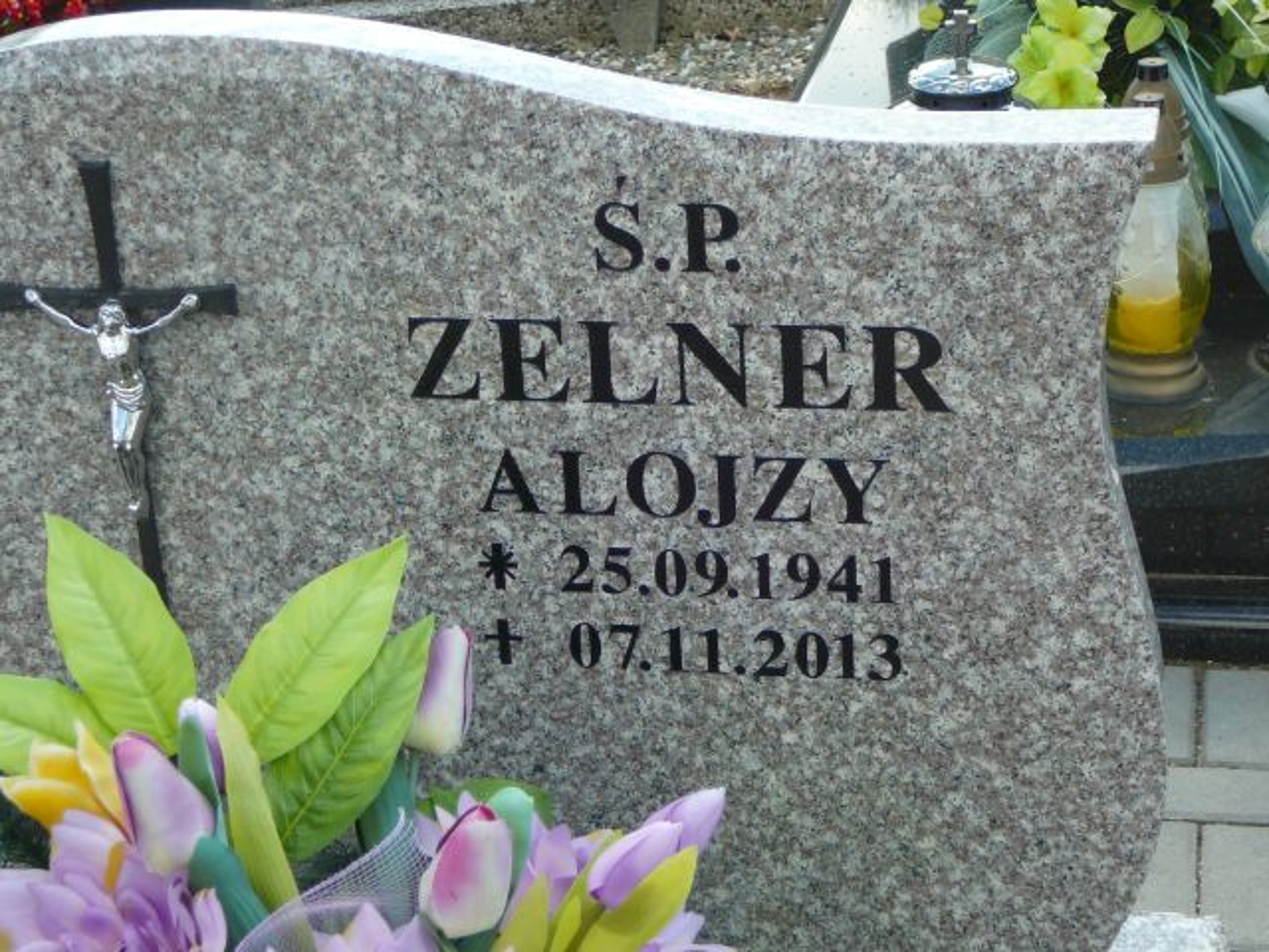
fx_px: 2823
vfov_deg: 19.1
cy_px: 476
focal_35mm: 77
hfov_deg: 25.3
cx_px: 634
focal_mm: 11.5
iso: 80
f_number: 3.7
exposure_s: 1/200
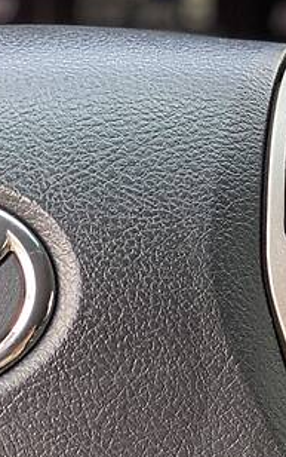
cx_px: 480
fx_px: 1780
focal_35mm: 143
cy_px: 402
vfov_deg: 14.5
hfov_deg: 8.9
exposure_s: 1/122
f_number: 2
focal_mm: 6
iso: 100
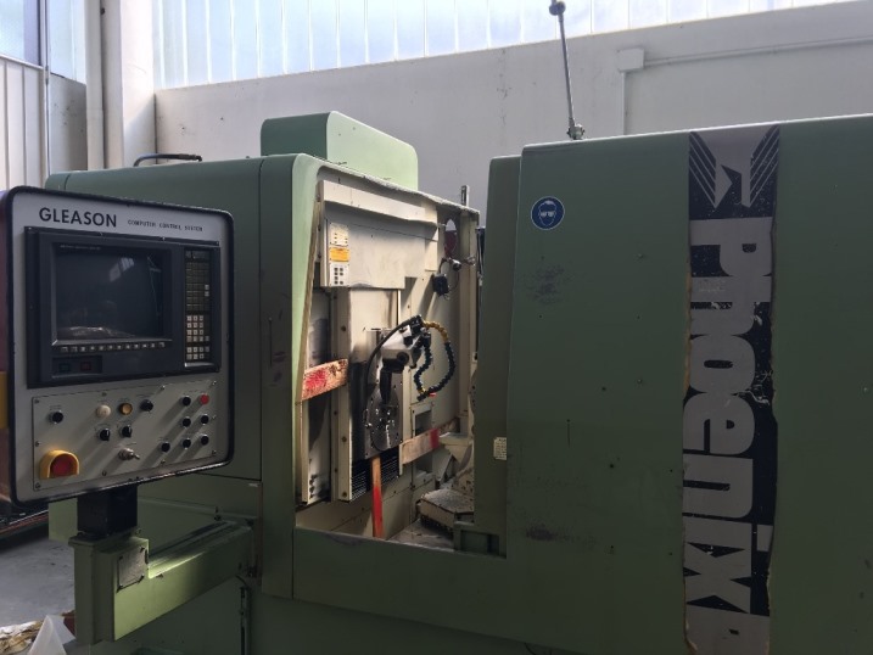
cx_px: 436
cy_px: 328
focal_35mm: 29
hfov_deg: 61.7
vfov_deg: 48.2
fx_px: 731
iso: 25
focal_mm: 4.15
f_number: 2.2
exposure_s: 1/178
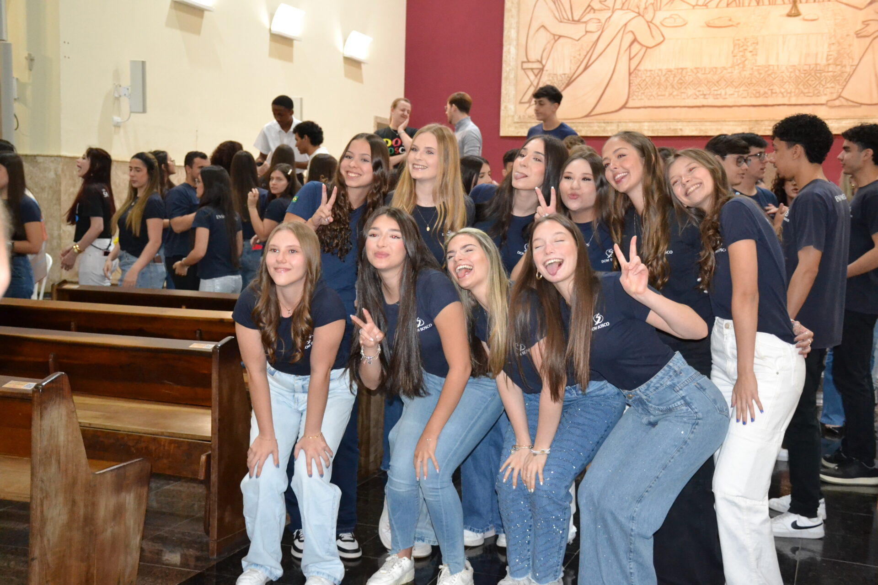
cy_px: 292
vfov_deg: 29.9
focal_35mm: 45
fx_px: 1097
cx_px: 439
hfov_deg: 43.6
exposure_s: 1/60
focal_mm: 30
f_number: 4
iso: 3200
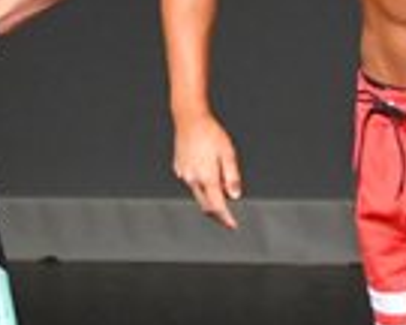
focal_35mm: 1693
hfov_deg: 1.1
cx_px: 284
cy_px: 90
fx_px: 20343
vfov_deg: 0.9
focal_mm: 210
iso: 6400
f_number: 5.6
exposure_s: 1/400
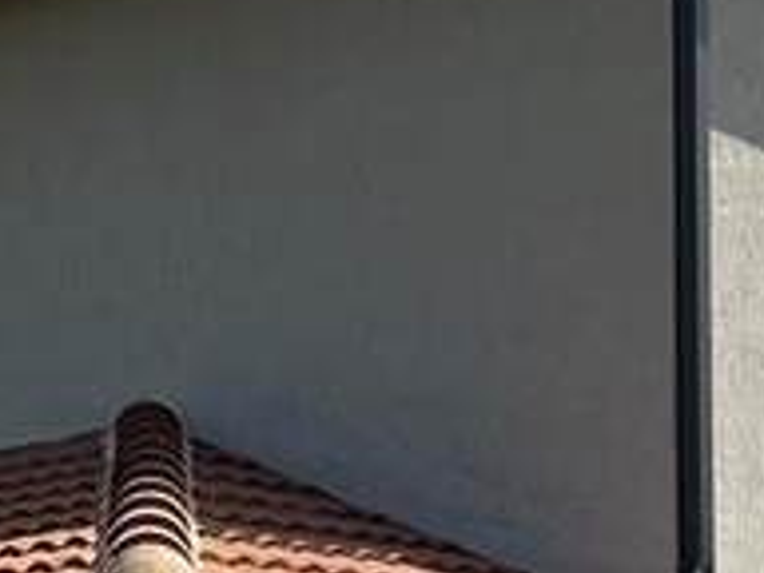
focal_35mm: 160
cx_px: 219
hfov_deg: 12.3
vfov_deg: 9.0
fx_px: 3531
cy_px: 895
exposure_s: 1/4975
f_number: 1.78
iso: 80
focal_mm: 6.76
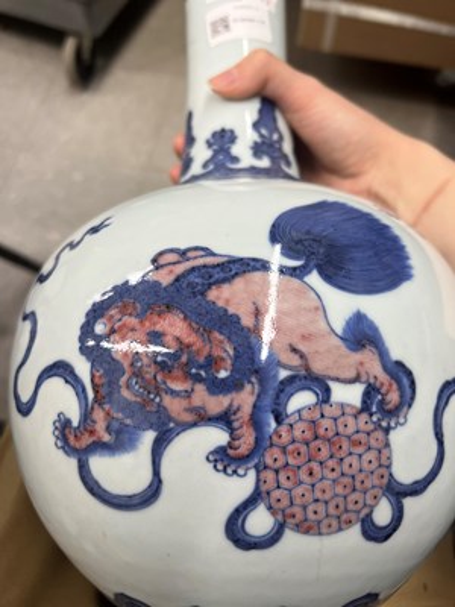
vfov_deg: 67.3
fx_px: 456
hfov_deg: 53.1
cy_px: 304
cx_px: 228
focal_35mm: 26
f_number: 1.5
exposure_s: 1/120
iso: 100
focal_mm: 5.7
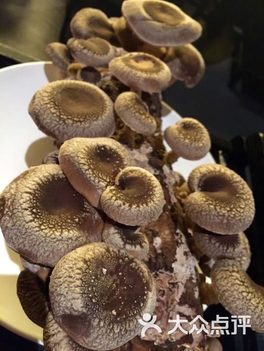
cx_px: 132
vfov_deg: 61.7
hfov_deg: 48.2
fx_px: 295
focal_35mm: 29
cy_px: 176
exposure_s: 1/8
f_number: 2.2
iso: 160
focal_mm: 4.15
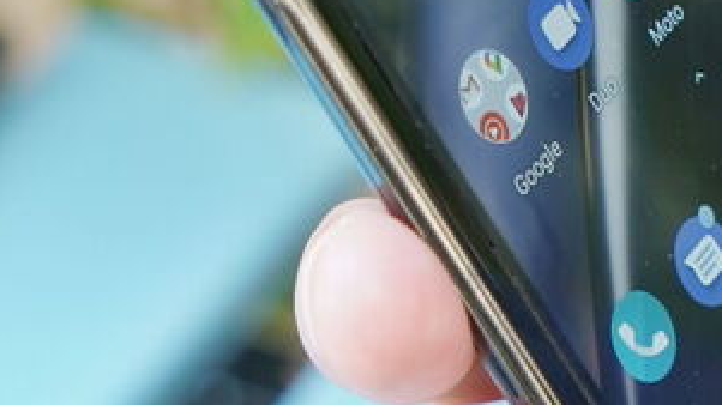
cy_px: 225
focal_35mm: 179
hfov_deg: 11.8
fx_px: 3425
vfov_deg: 6.8
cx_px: 795
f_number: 6.3
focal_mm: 62
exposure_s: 1/160
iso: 640
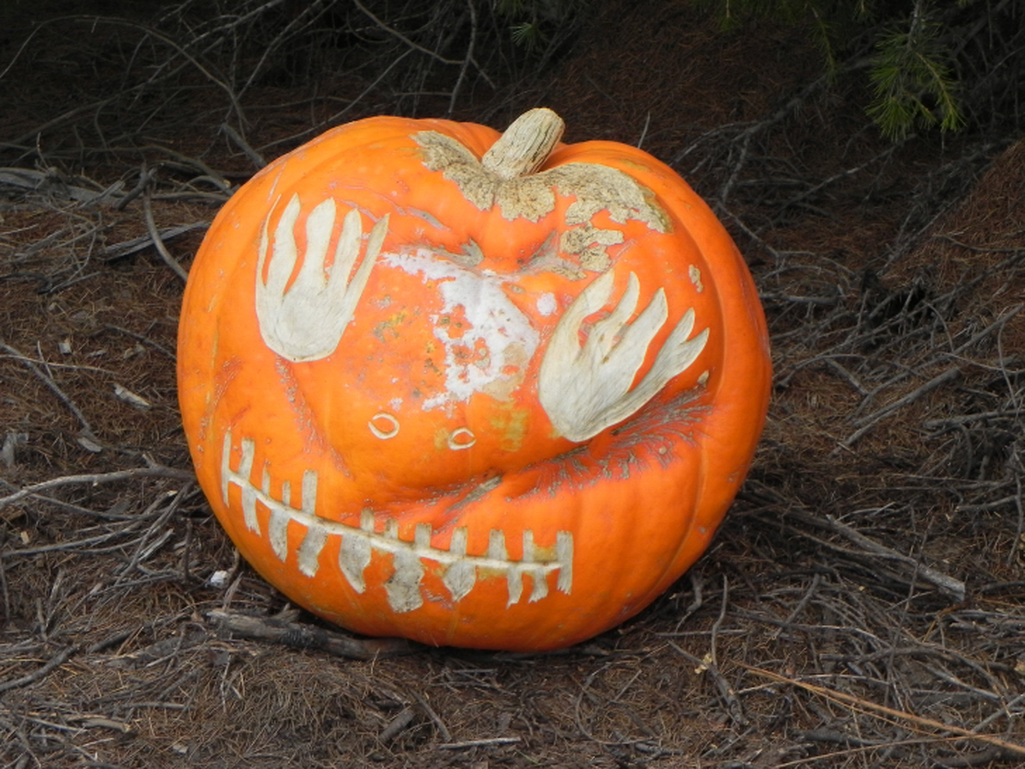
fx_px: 3110
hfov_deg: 18.7
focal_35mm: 105
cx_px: 512
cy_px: 384
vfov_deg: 14.1
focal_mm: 18.8
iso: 160
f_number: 5.6
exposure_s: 1/233
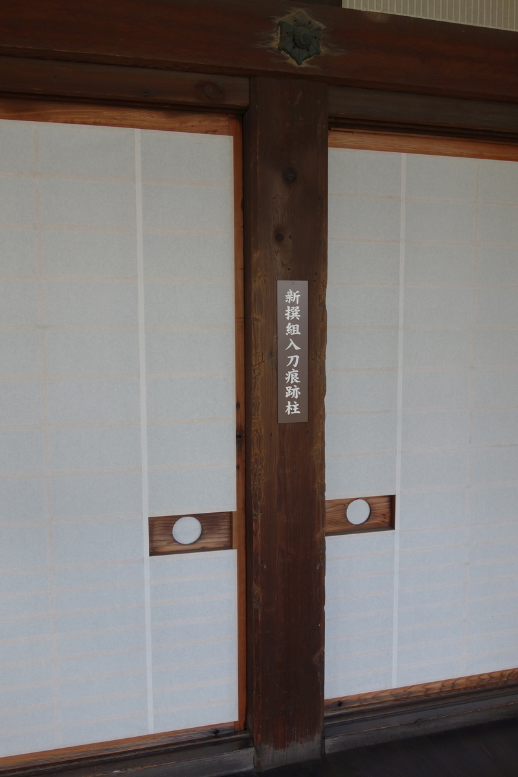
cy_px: 388
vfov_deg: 65.5
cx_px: 259
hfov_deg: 46.4
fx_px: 604
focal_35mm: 28
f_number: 4
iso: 125
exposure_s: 1/100
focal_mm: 10.4
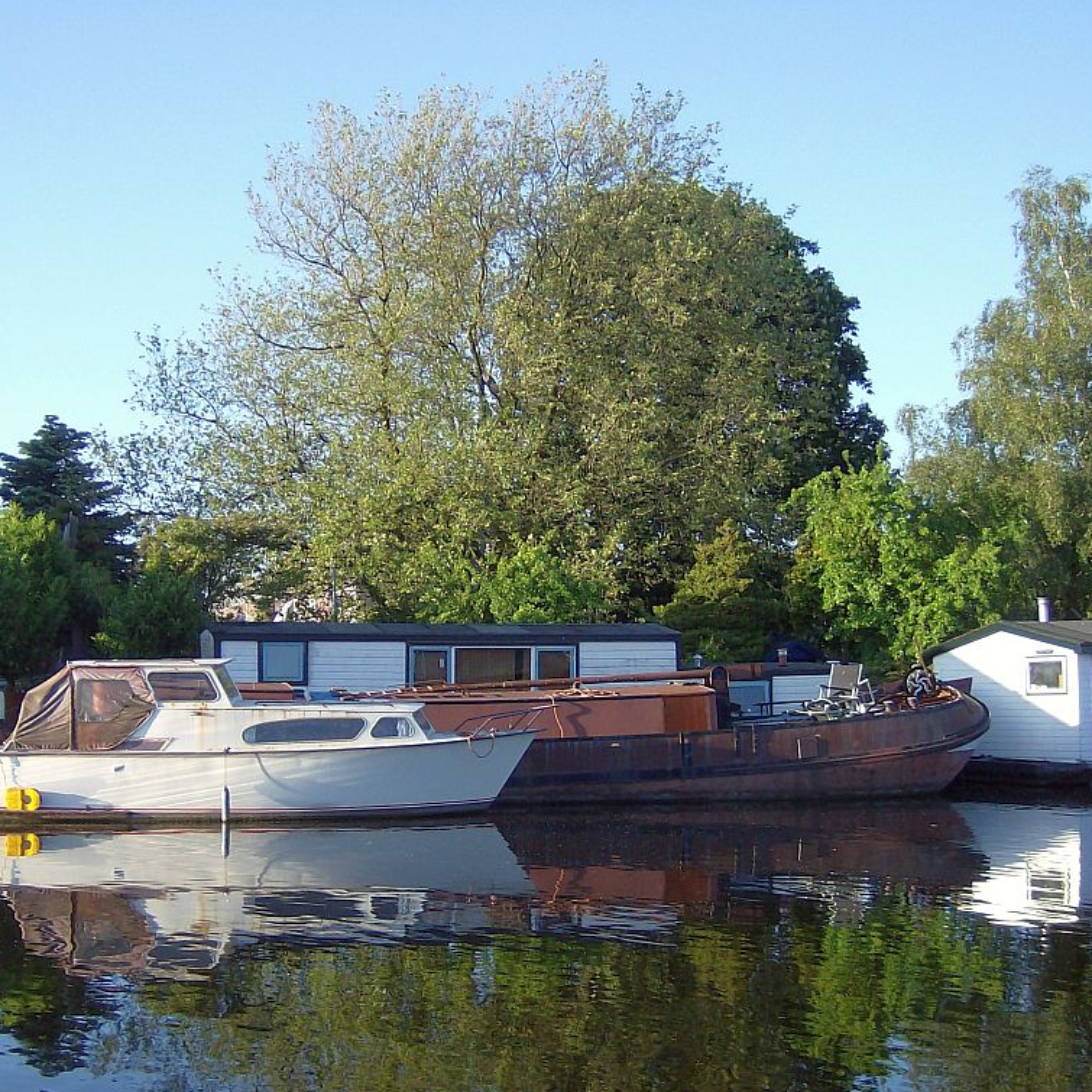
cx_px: 415
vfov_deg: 31.1
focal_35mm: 55
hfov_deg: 31.0
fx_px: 1963
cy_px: 543
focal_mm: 7.7
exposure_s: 1/413
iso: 100
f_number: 3.1
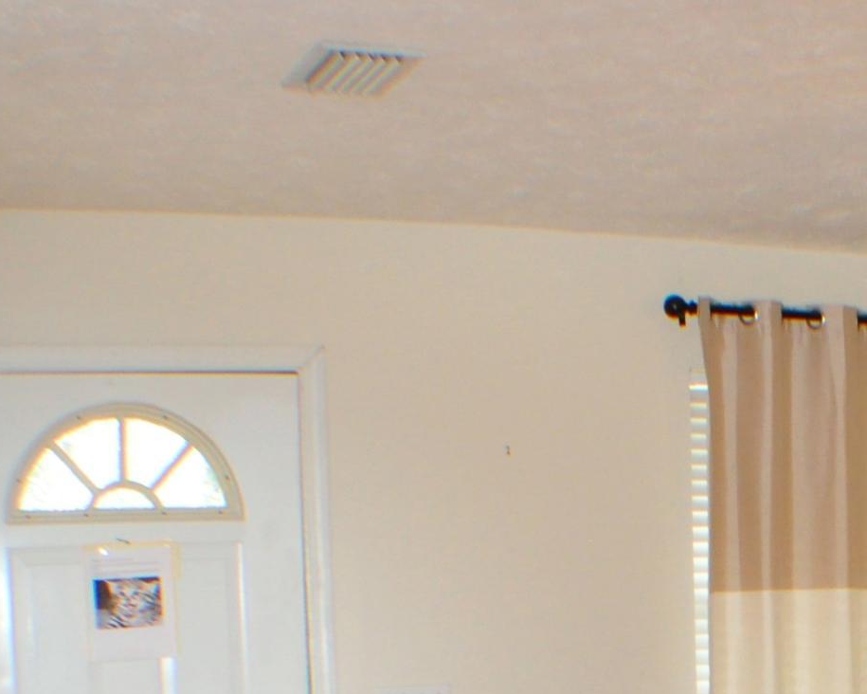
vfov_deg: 17.5
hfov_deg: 22.0
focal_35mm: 83
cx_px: 909
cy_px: 868
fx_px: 2130
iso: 1250
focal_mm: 18
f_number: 10
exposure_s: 1/60
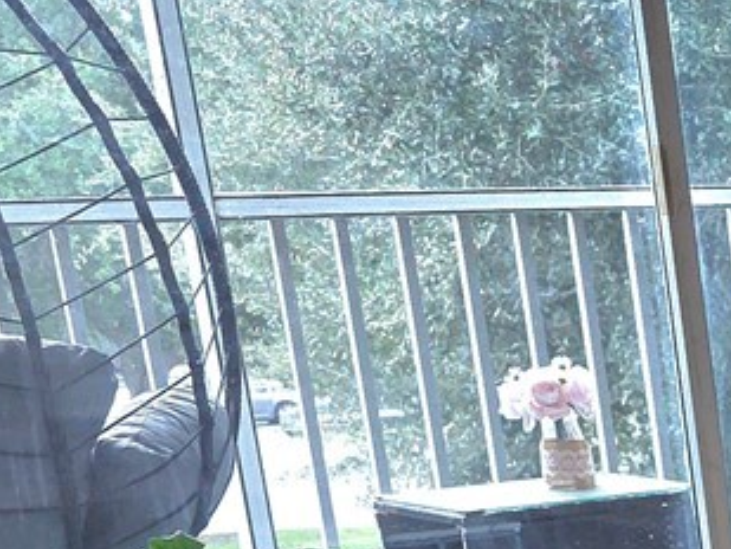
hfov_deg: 13.6
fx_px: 2514
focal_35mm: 119
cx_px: 1545
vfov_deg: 11.5
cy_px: 999
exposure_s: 1/60.2
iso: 100
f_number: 1.7
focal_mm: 6.3
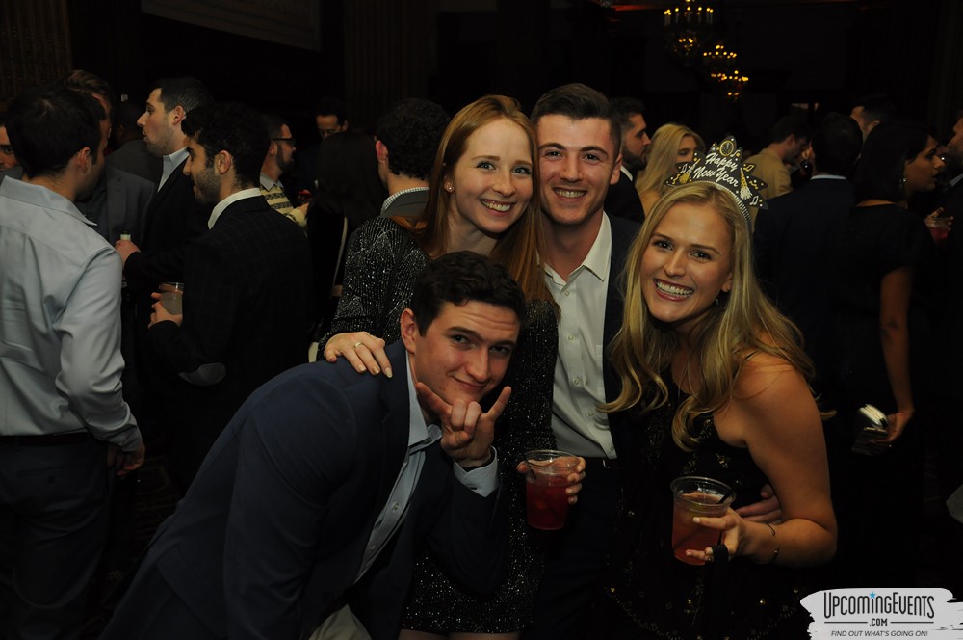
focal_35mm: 38
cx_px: 482
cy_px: 320
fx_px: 1002
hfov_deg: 51.3
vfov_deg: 35.4
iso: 800
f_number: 5.6
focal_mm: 25
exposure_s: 1/60
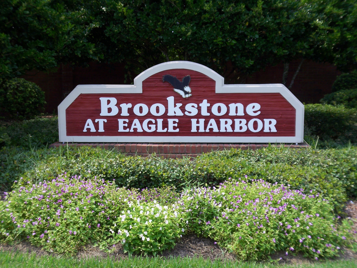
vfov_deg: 29.7
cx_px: 178
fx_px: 505
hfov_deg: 38.9
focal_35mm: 49
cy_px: 134
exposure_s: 1/250
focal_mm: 8
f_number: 4
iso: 50
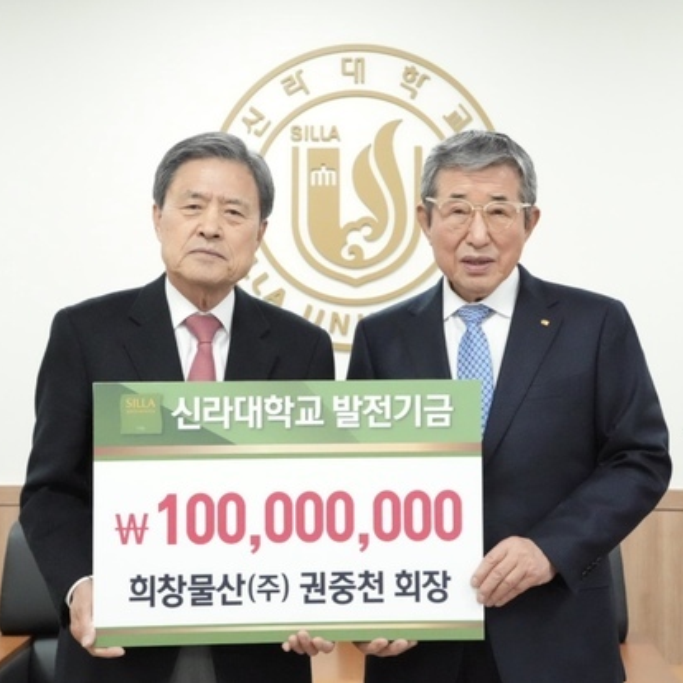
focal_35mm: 76
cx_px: 335
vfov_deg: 22.8
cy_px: 339
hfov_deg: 22.8
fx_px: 1697
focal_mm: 59
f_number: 10
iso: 25600
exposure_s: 1/250
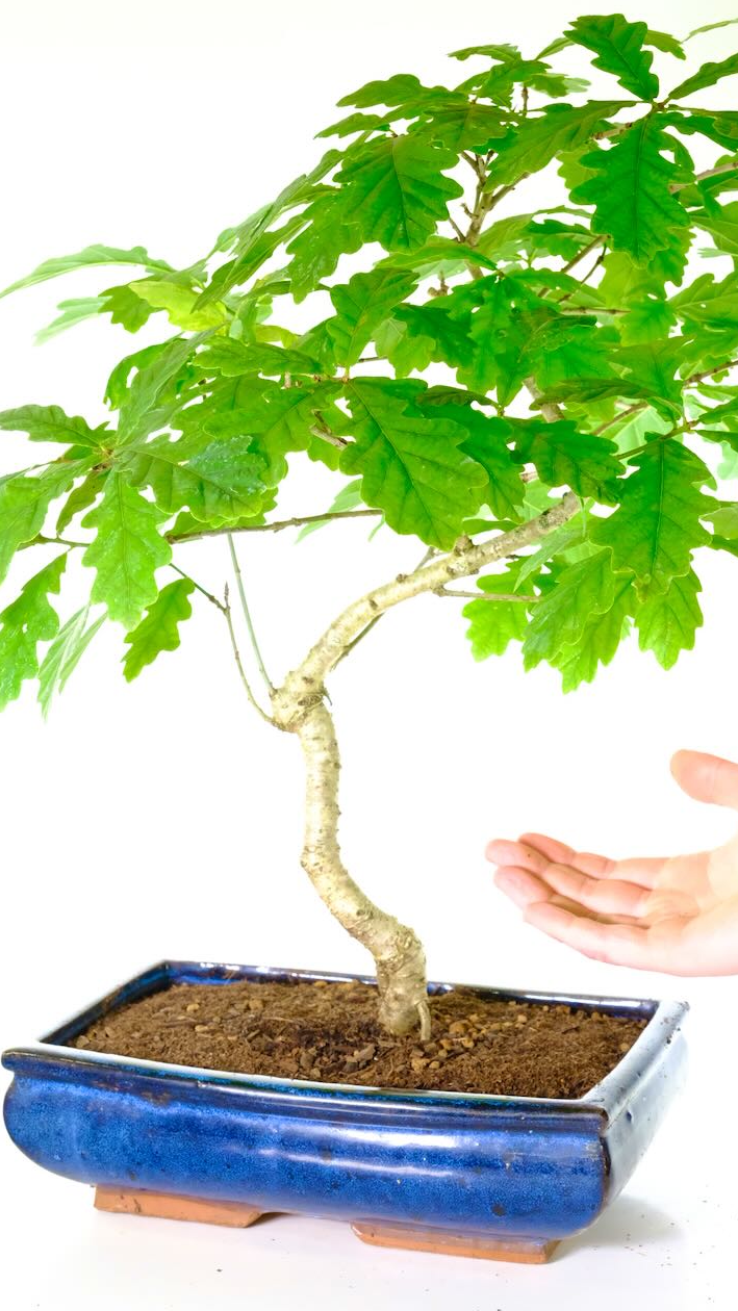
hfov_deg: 18.3
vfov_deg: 31.9
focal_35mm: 66
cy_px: 663
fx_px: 2295
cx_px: 392
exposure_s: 1/40
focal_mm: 41.1
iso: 3200
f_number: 9
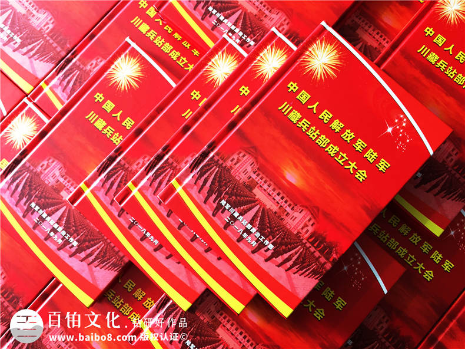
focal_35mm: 29
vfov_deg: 48.2
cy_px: 174
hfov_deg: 61.7
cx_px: 232
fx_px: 389
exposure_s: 1/33
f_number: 2.2
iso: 160
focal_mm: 4.15
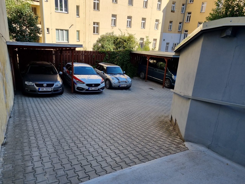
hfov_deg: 67.3
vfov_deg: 53.1
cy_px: 92
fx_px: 184
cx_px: 122
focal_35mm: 26
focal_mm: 5.4
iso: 50
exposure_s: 1/1268
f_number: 1.8
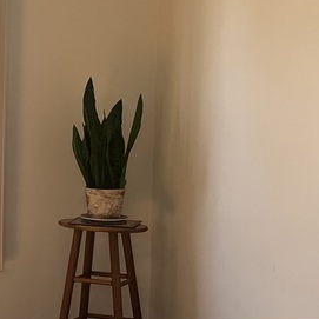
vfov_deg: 14.3
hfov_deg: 13.4
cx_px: -173
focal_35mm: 122
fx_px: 1272
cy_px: 161
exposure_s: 1/164
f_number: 1.6
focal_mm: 5.1
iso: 64
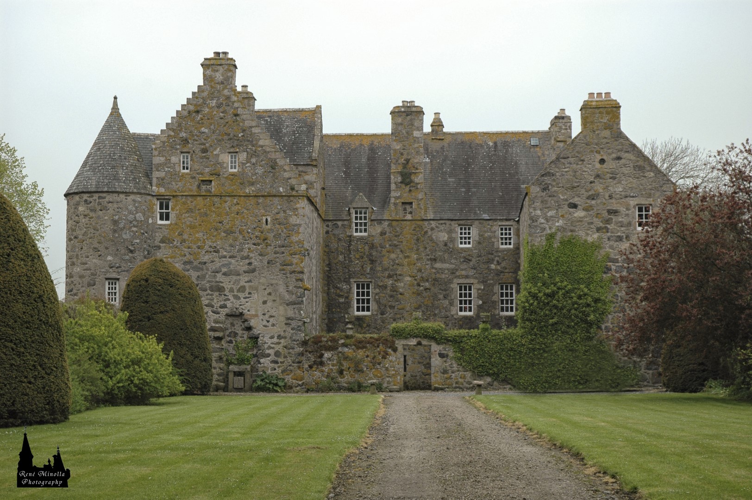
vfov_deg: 20.6
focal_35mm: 66
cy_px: 250
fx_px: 1378
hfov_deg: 30.5
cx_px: 376
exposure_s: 1/125
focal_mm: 44
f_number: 5.6
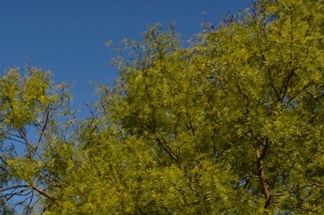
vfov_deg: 14.8
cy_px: 415
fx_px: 691
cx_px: -67
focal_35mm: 77
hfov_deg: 23.9
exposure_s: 1/200
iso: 100
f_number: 10
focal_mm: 13
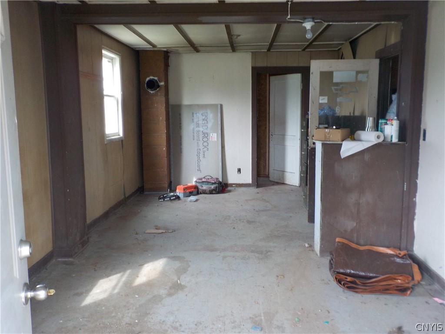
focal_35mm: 30
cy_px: 167
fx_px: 386
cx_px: 222
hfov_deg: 60.0
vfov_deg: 46.8
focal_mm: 4.1
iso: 160
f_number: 3.3
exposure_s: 1/30
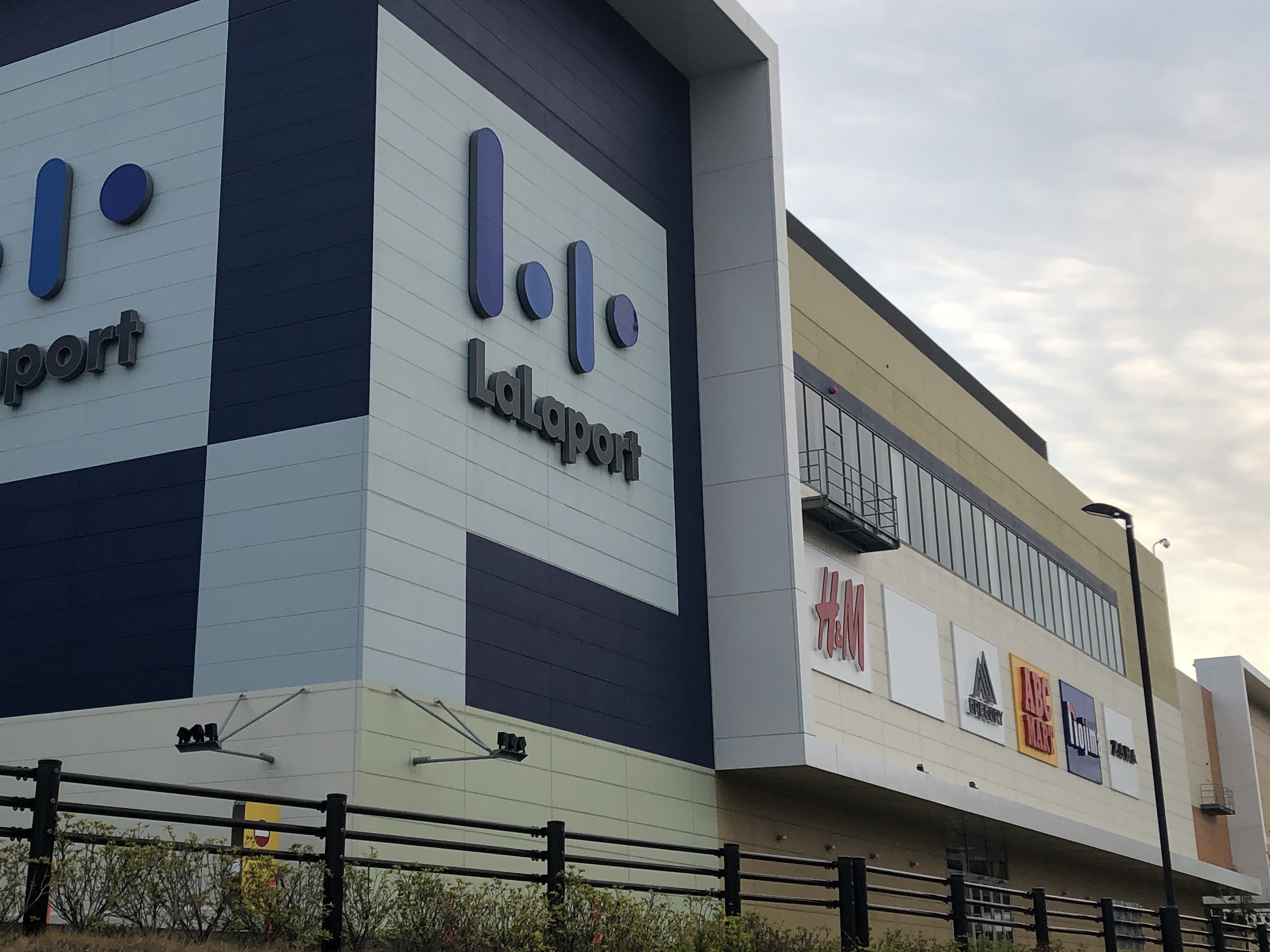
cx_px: 484
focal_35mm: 50
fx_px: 1834
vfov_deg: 29.1
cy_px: 404
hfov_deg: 38.0
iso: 20
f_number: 1.8
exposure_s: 1/161
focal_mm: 3.99
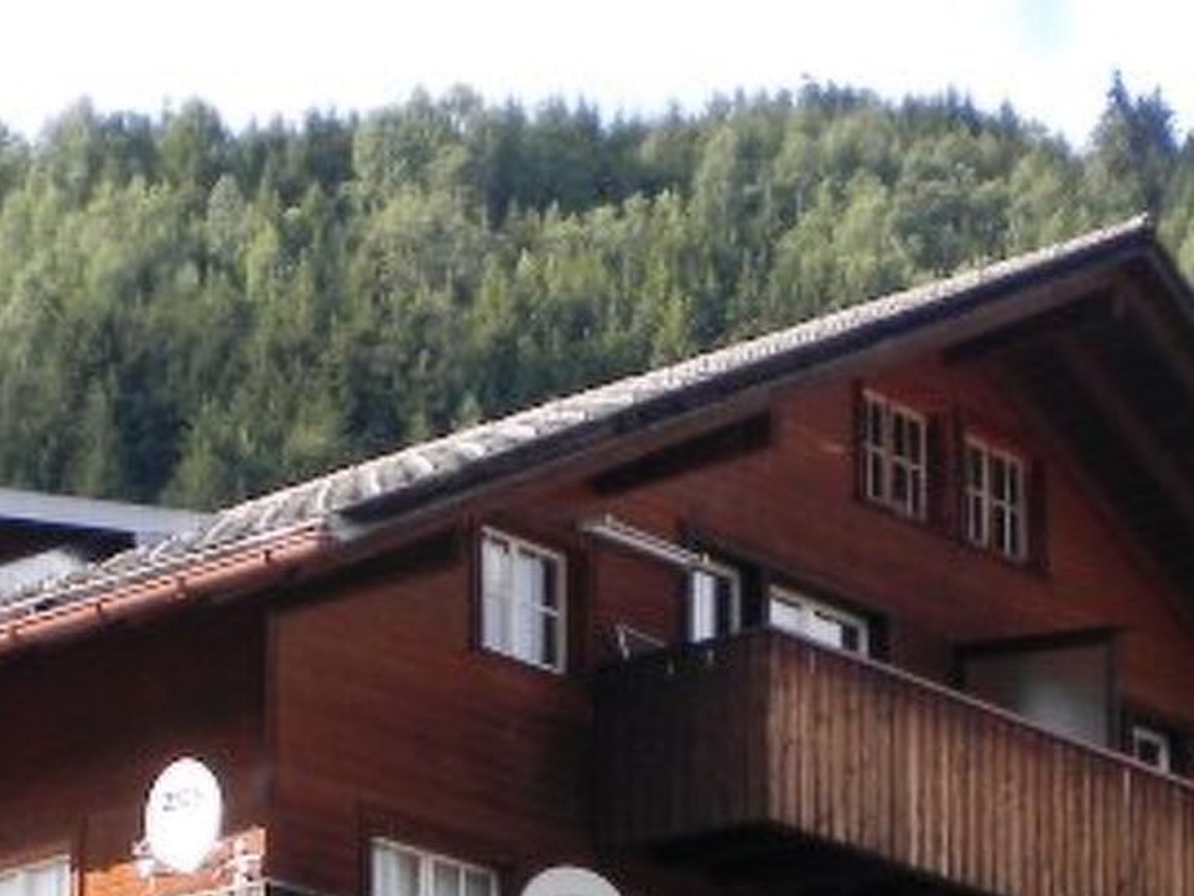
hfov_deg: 14.4
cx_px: 602
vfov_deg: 10.5
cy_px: 1354
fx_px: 4726
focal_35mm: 137
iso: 80
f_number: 4.9
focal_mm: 7.4
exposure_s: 1/163
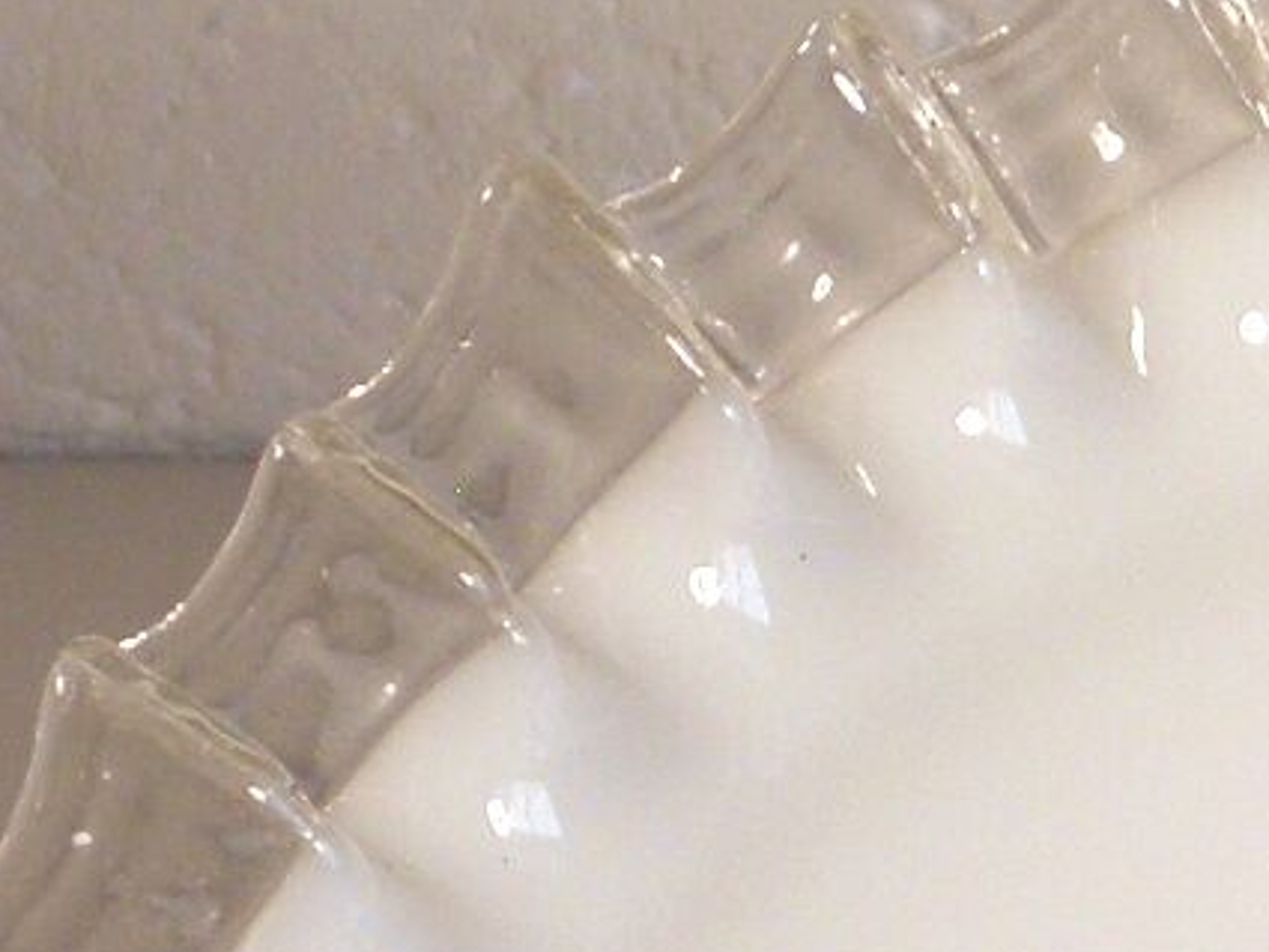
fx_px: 9717
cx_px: 2269
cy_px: 2283
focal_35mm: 265
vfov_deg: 5.4
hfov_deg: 7.3
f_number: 3.9
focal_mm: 7.9
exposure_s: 1/125
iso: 100
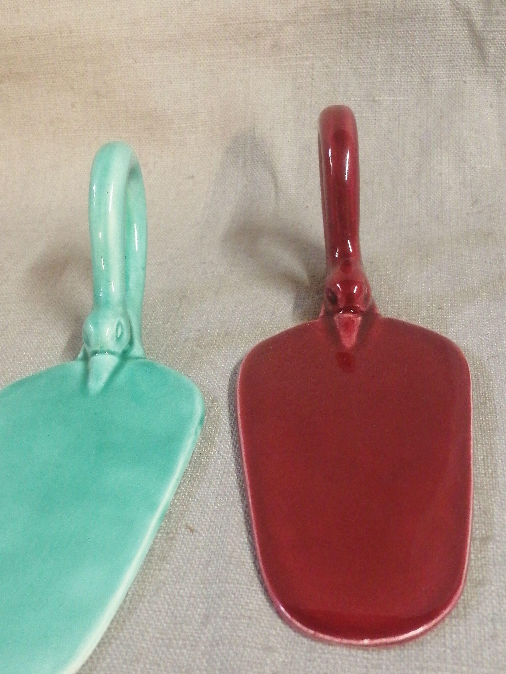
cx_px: 233
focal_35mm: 40
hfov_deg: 35.9
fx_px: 780
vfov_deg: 46.5
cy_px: 408
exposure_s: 1/25
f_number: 1.8
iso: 400
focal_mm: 3.62
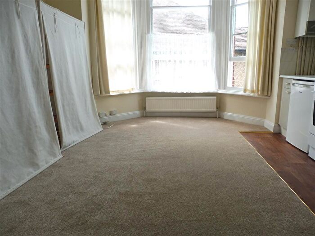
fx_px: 218
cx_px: 158
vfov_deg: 56.8
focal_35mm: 24
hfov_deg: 71.6
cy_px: 118
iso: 100
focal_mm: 4.3
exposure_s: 1/80
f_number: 3.3
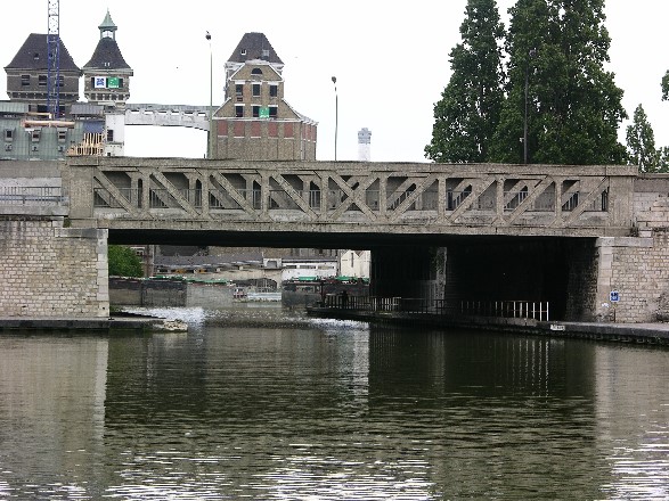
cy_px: 250
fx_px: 2512
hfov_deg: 15.2
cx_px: 334
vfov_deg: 11.4
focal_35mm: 130
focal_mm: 31.9
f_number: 5.4
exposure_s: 1/136
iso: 50
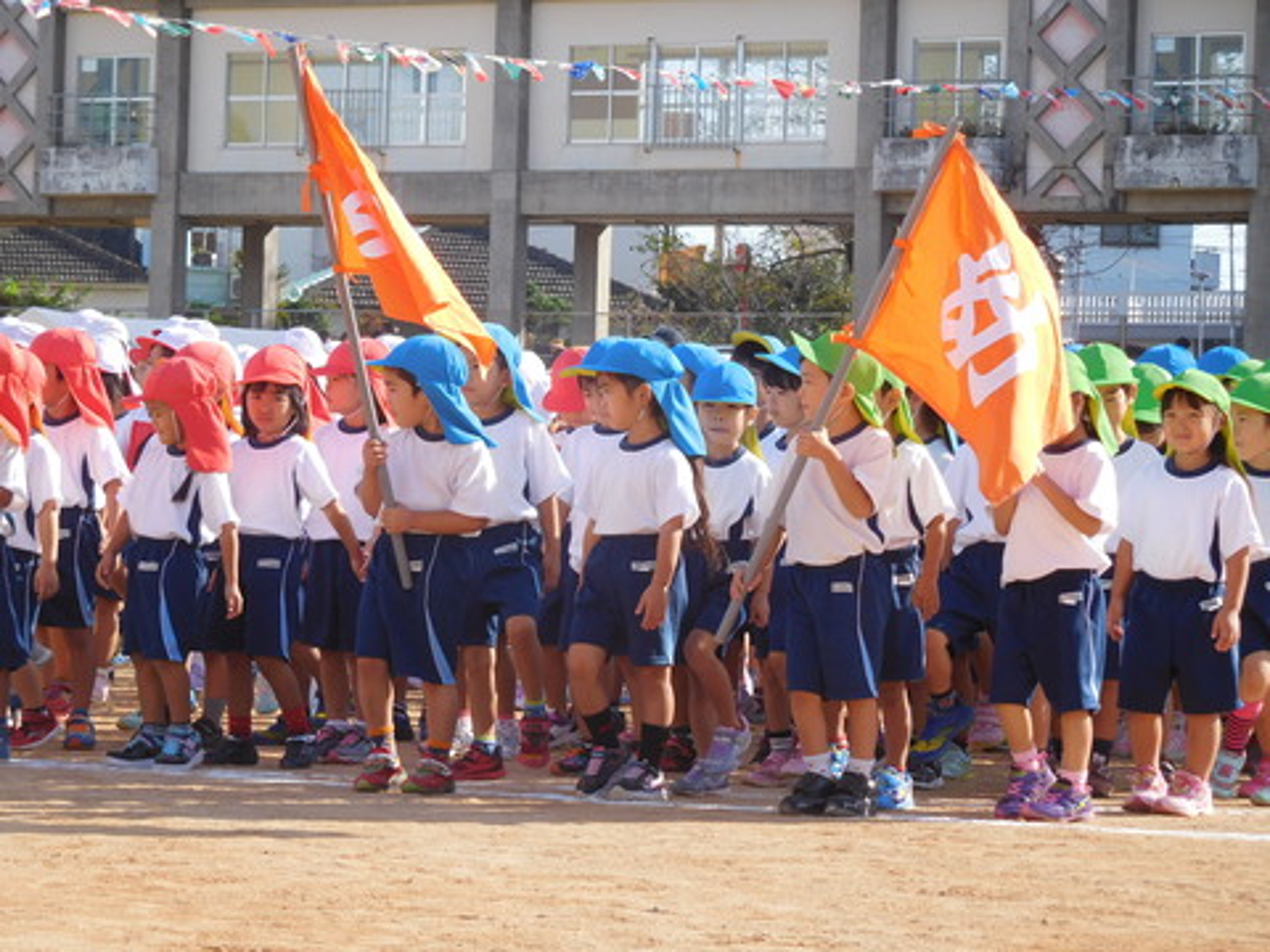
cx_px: 635
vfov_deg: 10.6
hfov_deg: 14.1
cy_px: 476
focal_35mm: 140
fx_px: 5136
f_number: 5.1
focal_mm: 25
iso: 125
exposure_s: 1/400
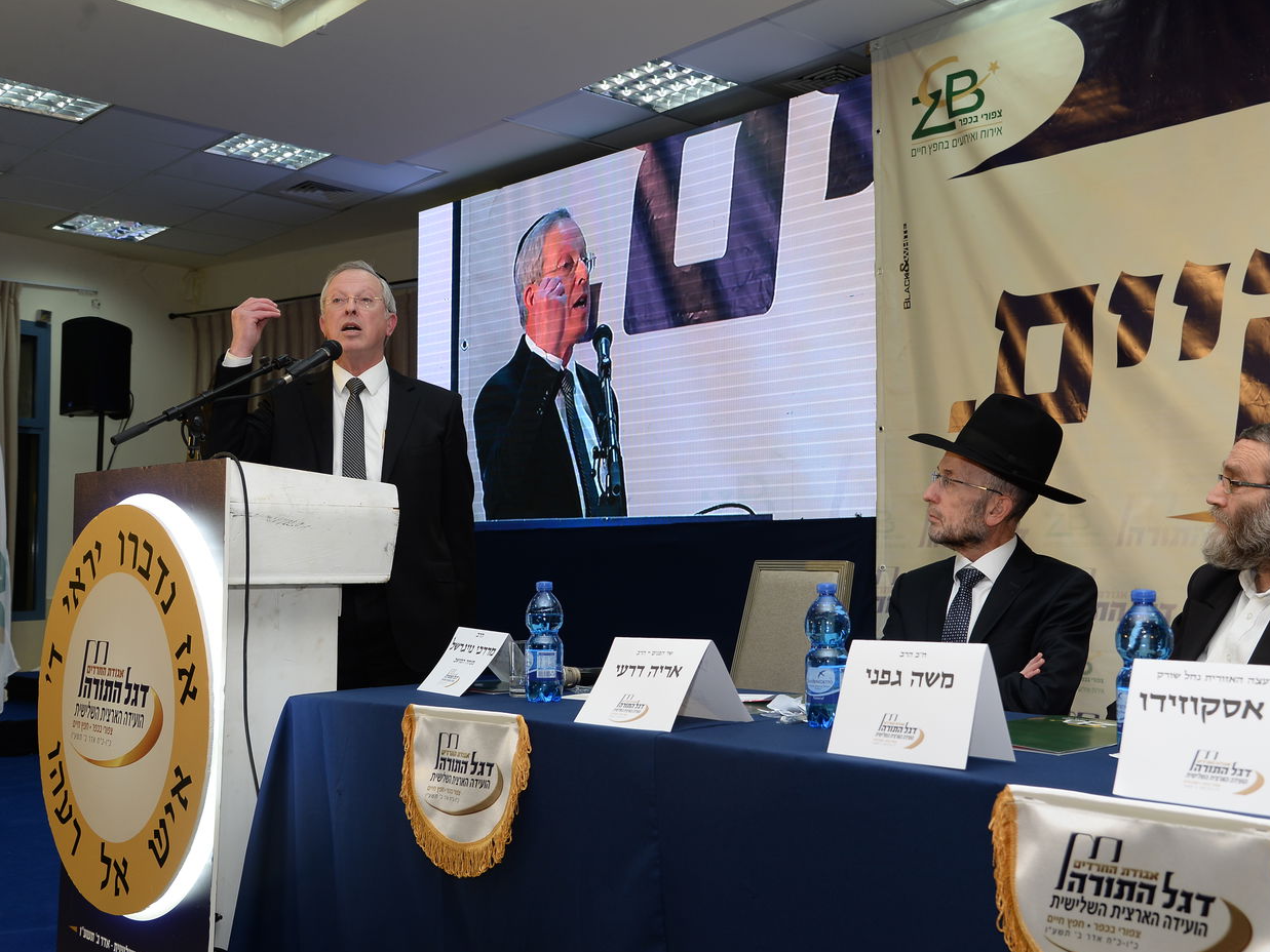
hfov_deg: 50.1
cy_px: 478
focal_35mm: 37
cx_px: 686
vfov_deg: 38.7
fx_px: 1358
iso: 400
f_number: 5.6
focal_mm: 34
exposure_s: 1/60
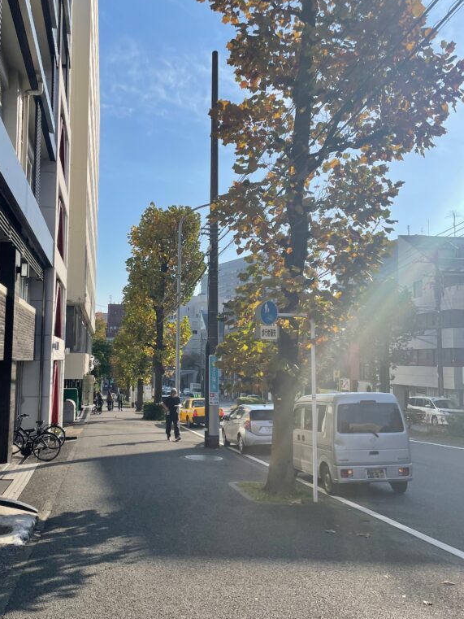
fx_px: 625
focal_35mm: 35
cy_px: 303
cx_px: 165
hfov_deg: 40.3
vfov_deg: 52.6
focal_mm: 4.2
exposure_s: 1/3509
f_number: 1.6
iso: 32
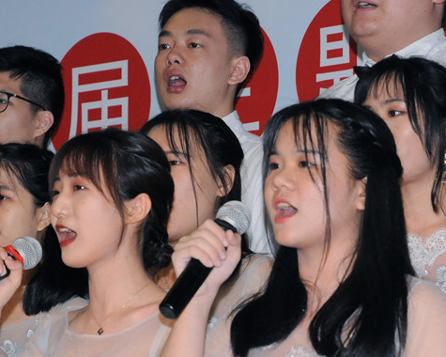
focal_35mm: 239
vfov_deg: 6.5
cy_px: 238
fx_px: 3154
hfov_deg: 8.1
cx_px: 235
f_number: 7.1
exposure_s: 1/60
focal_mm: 85
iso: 800
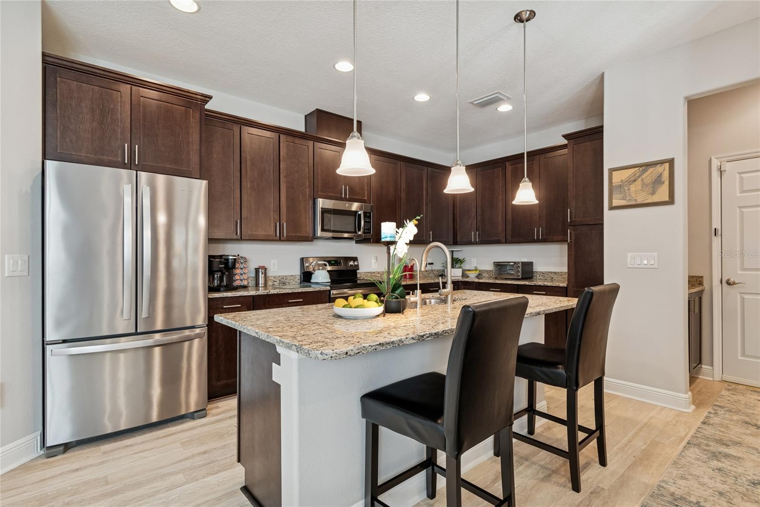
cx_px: 380
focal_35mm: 16
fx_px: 338
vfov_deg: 73.7
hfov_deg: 96.7
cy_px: 254
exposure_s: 1/4
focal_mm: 11
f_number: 7.1
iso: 100
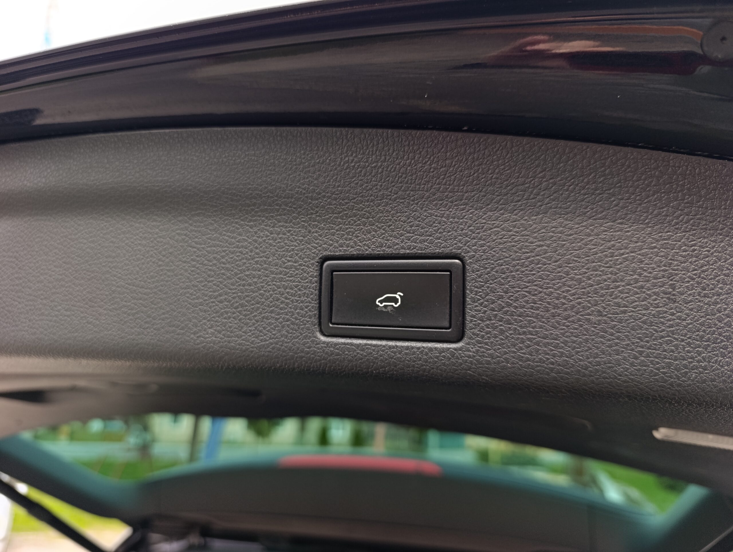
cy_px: 276
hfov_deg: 73.8
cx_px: 366
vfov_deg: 59.0
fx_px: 488
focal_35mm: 23
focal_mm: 6.14
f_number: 1.6
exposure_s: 1/100
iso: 80
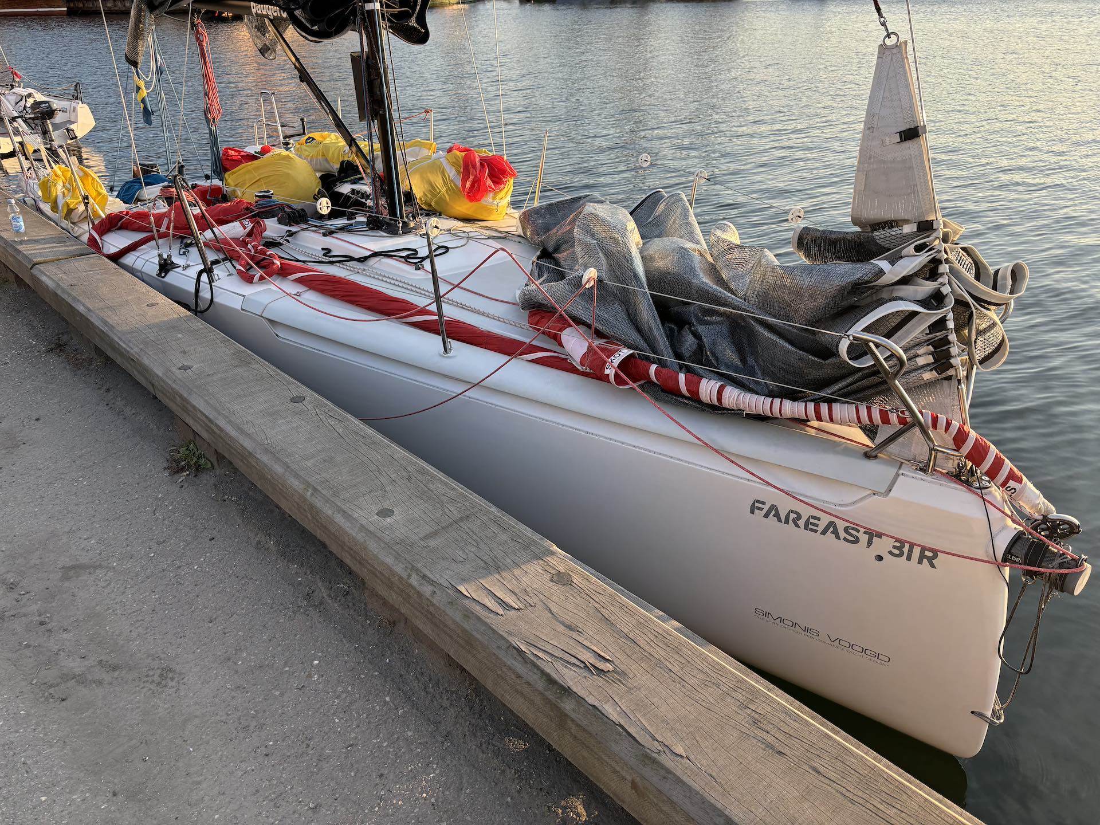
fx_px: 826
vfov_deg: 53.1
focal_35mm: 26
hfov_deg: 67.3
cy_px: 412
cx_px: 550
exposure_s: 1/581
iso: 50
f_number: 1.6
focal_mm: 5.96
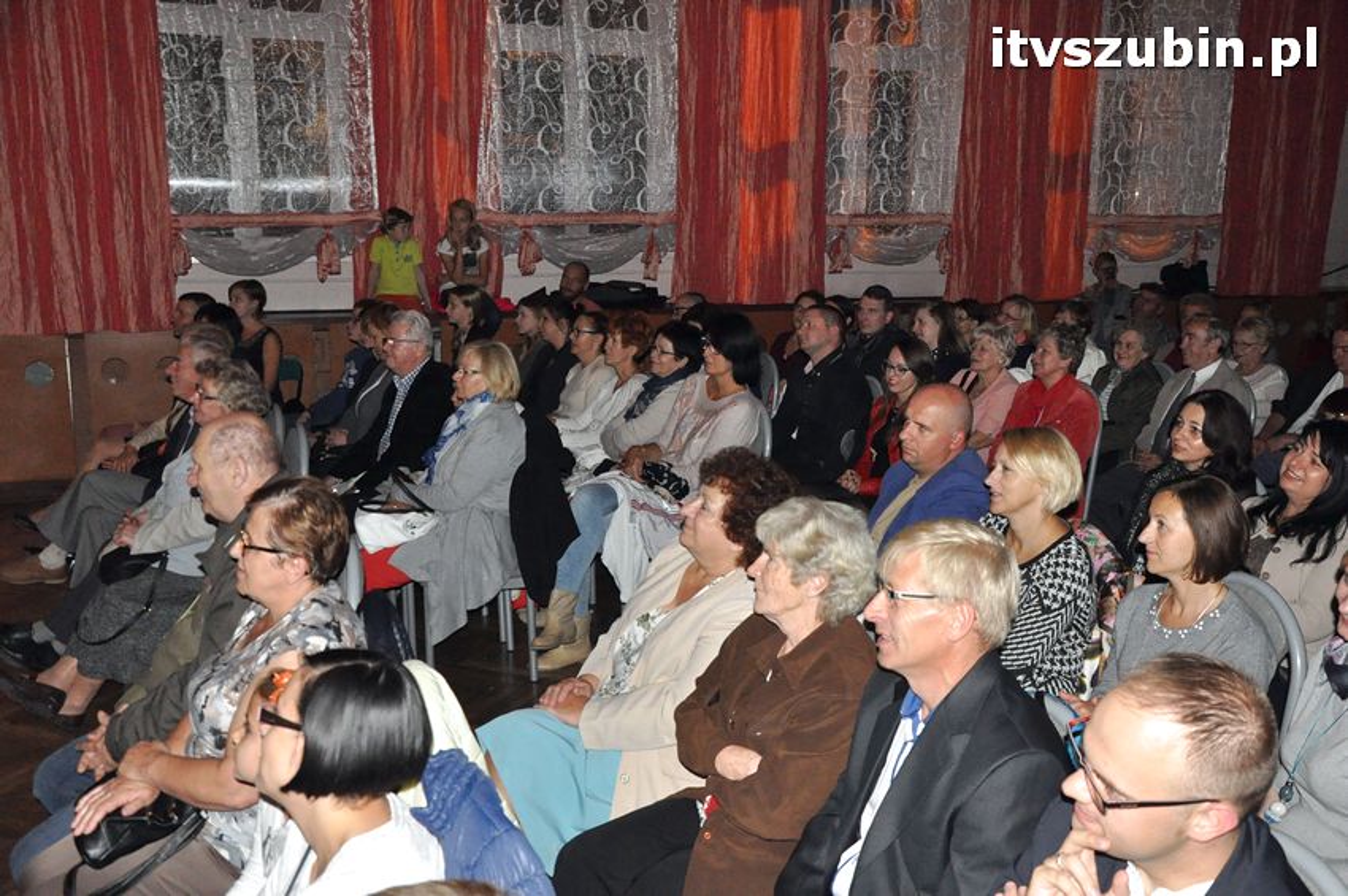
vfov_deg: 36.8
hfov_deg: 53.2
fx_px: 1347
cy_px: 448
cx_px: 674
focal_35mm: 36
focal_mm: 24
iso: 2500
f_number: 5.6
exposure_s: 1/60
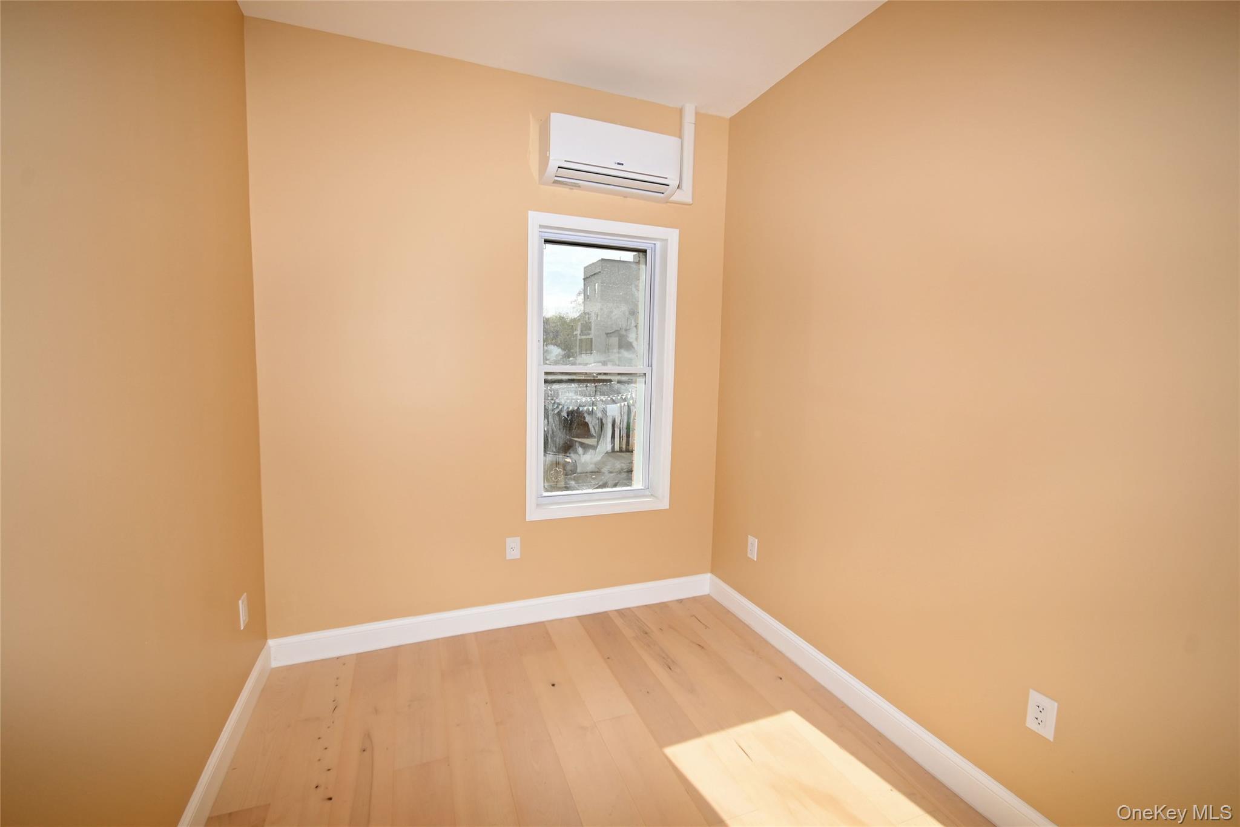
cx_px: 620
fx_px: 517
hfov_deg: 100.4
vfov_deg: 77.3
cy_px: 414
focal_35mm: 15
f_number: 7.1
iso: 100
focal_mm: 10
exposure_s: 1/200
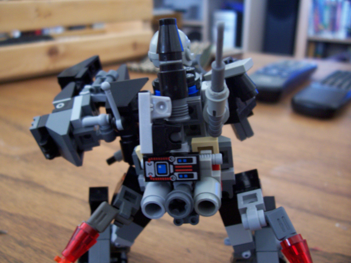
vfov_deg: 41.8
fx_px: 345
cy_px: 132
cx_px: 176
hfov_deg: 54.0
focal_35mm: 34
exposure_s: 1/8
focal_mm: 5.6
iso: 160
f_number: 2.7
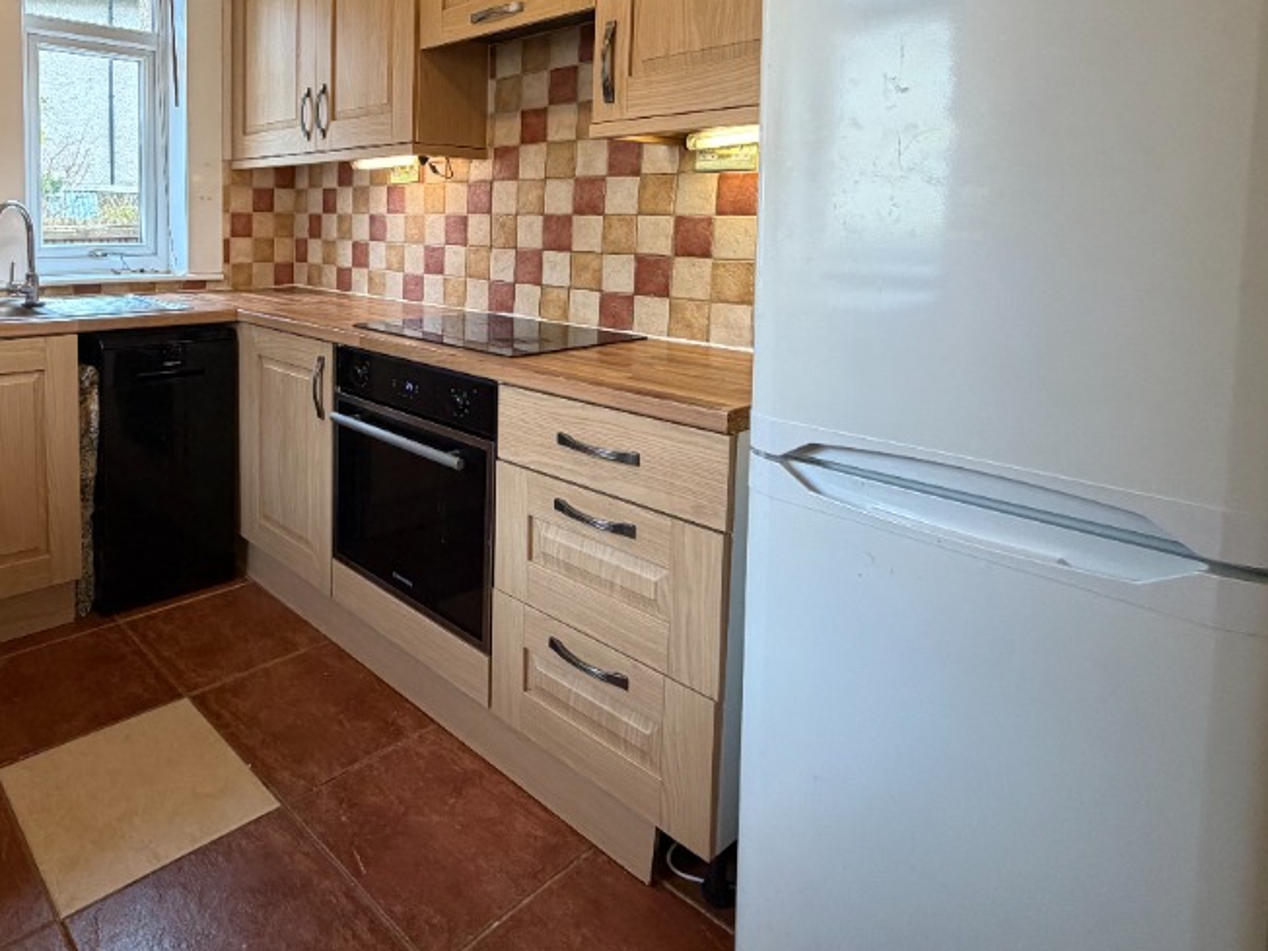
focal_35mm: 22
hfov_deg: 72.4
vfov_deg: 58.9
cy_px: 278
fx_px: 806
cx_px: 358
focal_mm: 2.22
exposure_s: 1/100
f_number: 2.2
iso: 320
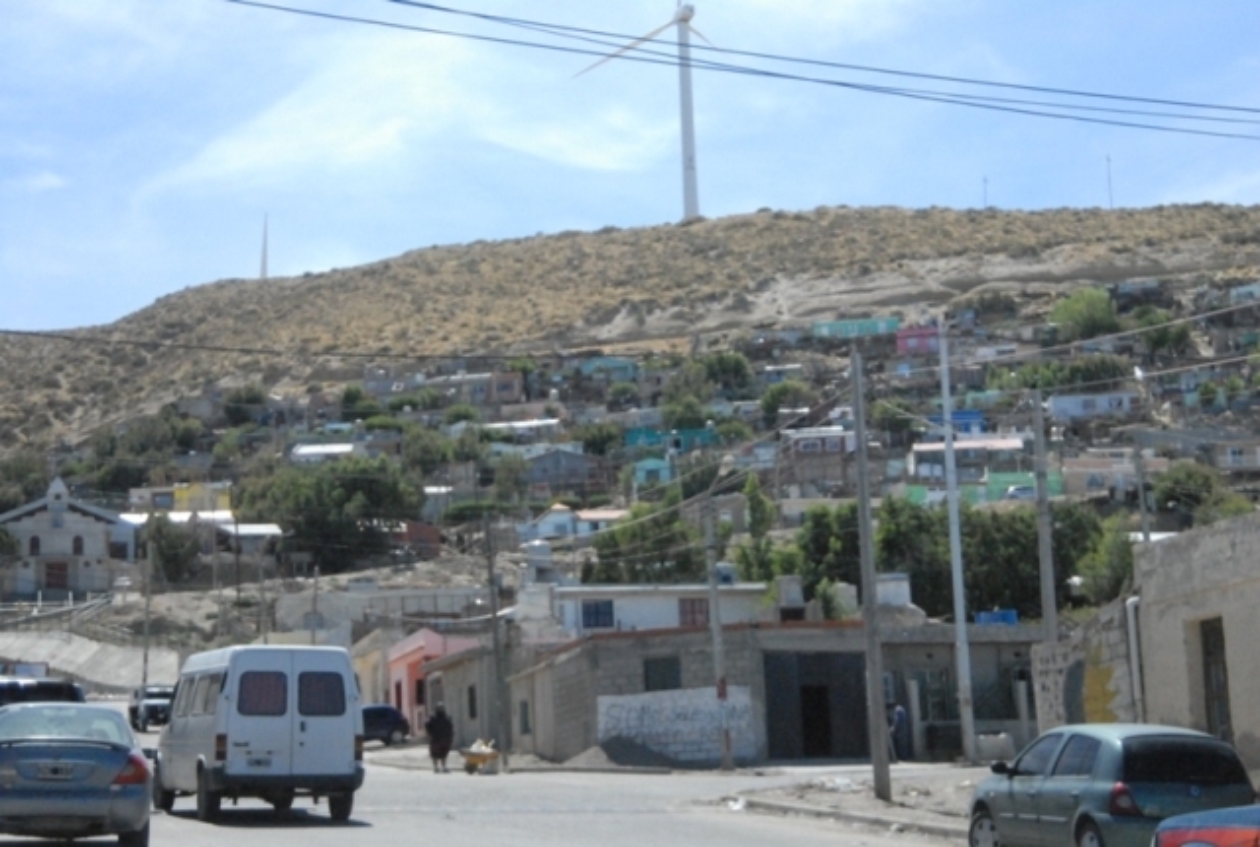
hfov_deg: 29.8
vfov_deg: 20.3
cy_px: 424
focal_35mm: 68
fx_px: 2368
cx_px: 630
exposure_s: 1/8000
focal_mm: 45
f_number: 4.5
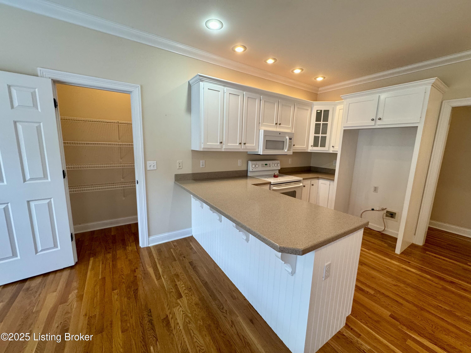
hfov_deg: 102.1
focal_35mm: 14
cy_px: 176
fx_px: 190
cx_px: 236
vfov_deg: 85.7
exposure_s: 1/120
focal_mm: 2.22
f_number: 2.2
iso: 250
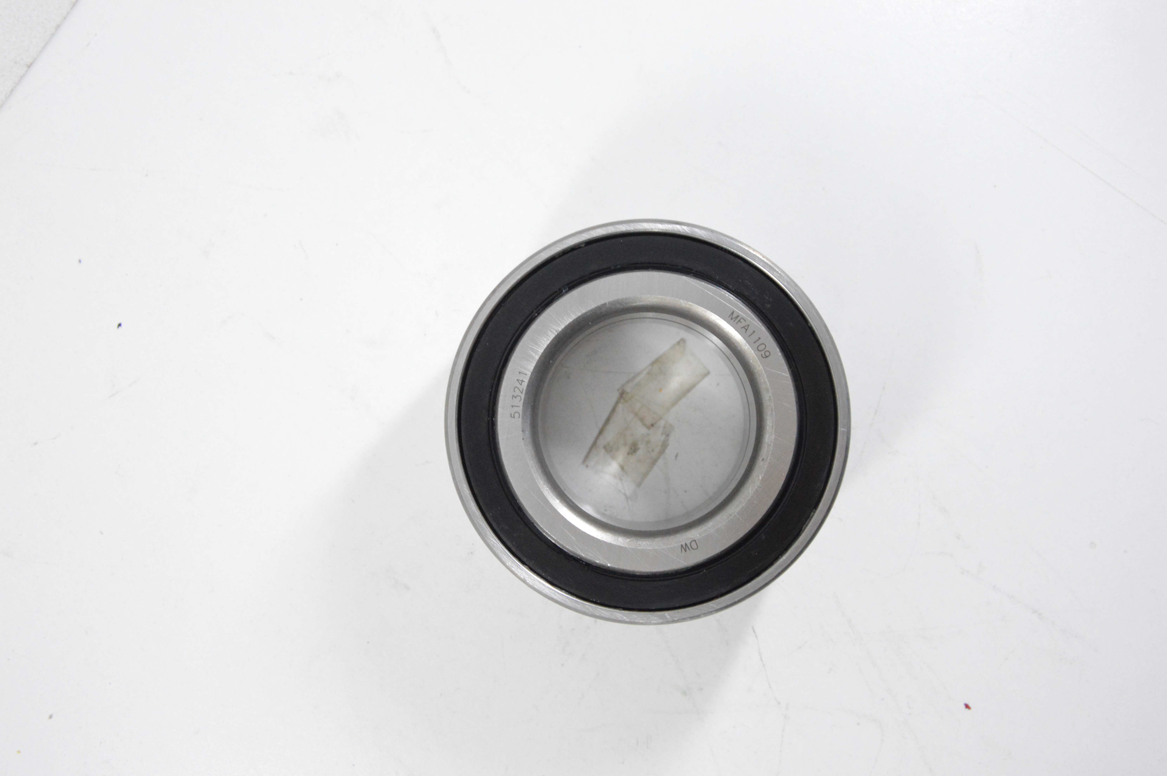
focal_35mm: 57
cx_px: 584
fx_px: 1846
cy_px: 388
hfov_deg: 35.1
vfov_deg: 23.7
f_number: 7.1
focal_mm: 38
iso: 3200
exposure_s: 1/100
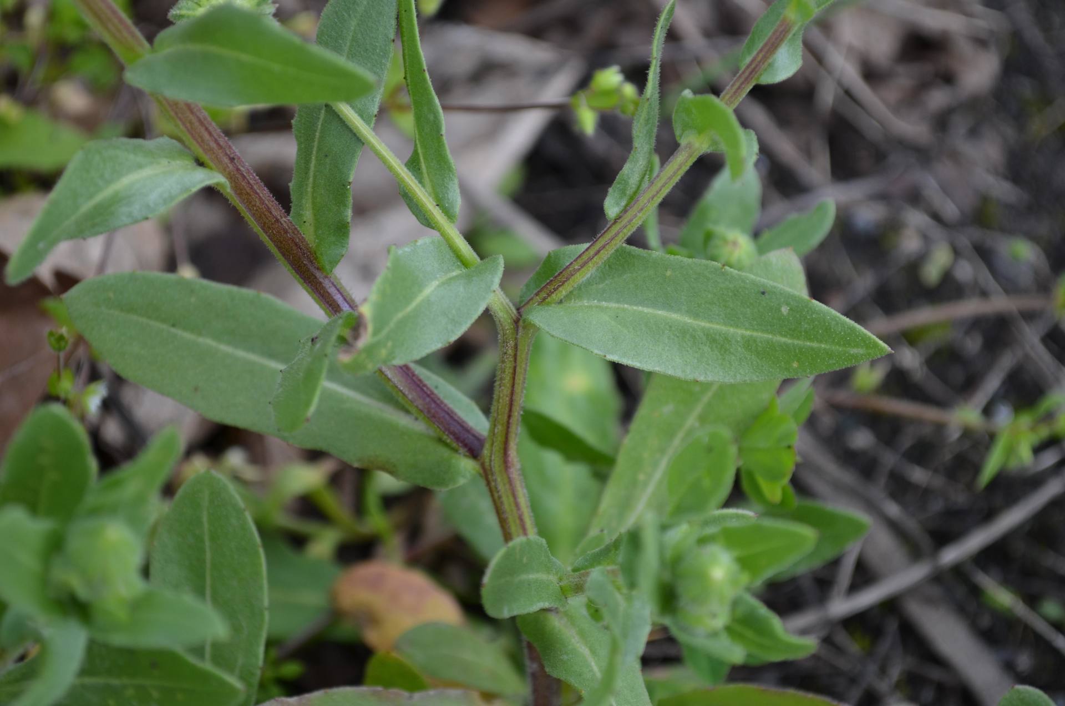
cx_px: 532
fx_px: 2436
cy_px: 353
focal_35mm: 82
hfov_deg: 24.7
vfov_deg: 16.5
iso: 220
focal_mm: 55
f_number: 5.6
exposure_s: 1/125
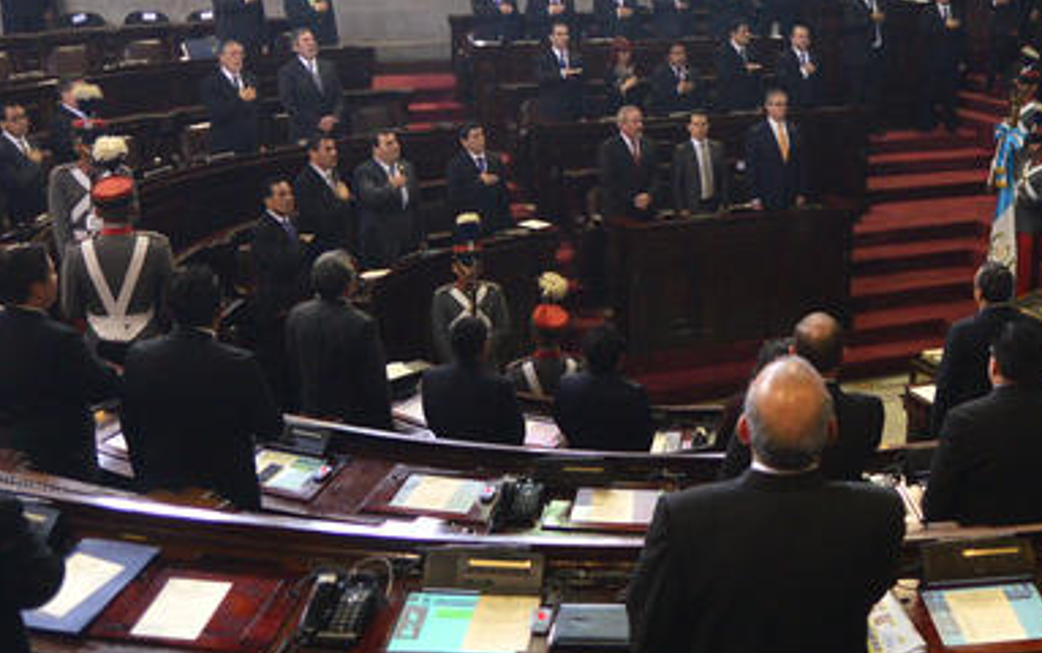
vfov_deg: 25.6
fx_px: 1421
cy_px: 170
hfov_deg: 39.1
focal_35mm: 50
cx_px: 794
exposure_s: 1/125
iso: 1250
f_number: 2.8
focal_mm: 20
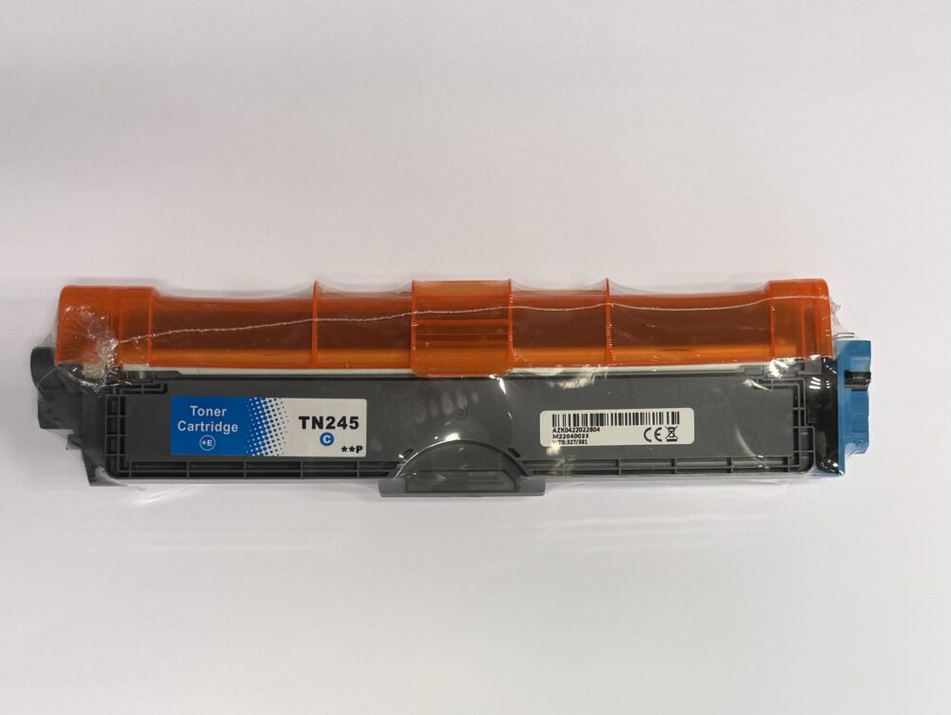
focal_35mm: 24
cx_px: 476
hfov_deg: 71.5
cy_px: 358
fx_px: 660
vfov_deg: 56.9
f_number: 1.78
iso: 64
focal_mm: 6.76
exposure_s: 1/100
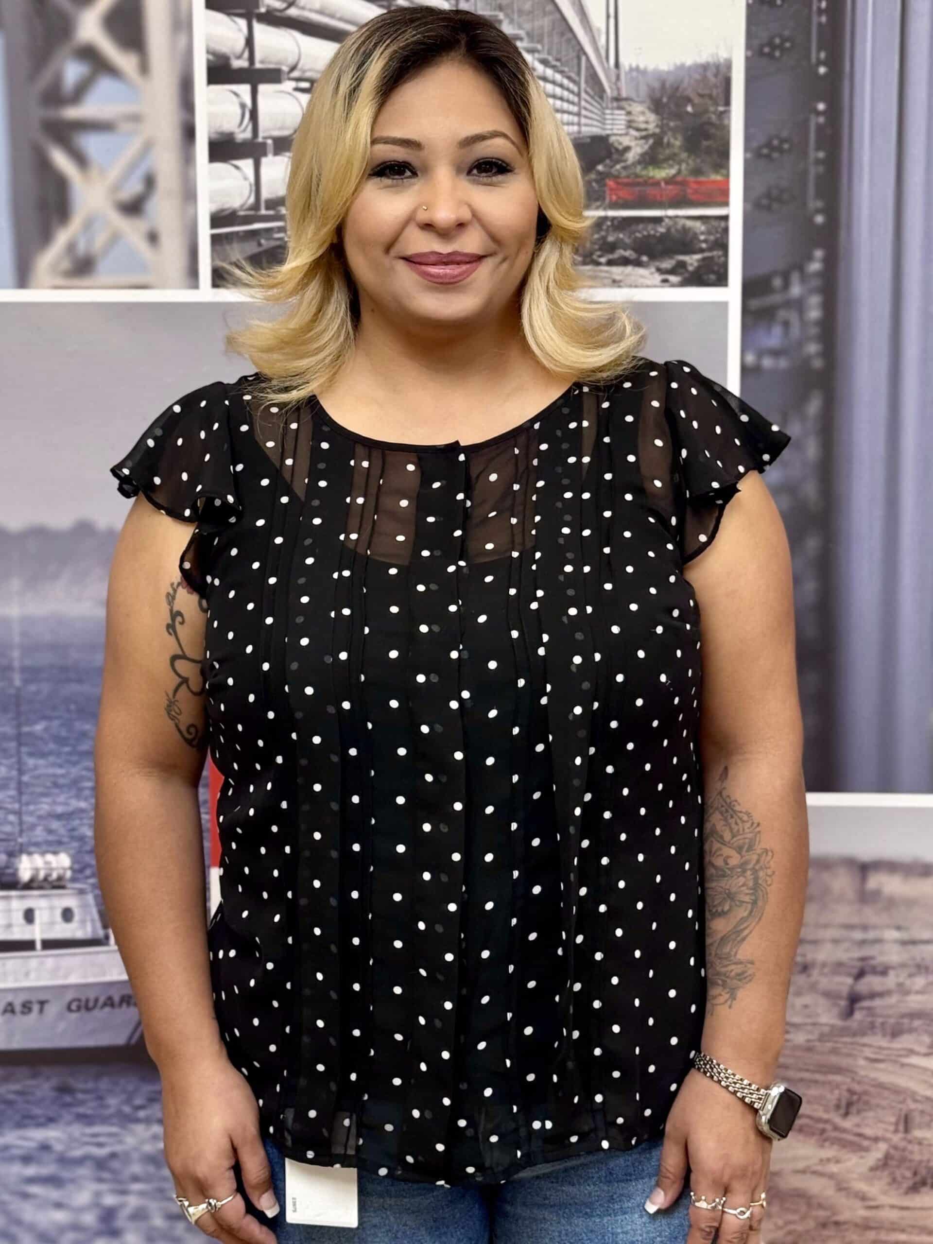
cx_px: 466
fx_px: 1725
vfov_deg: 39.7
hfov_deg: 30.3
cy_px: 622
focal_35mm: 48
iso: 100
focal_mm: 6.76
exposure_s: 1/60
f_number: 1.78
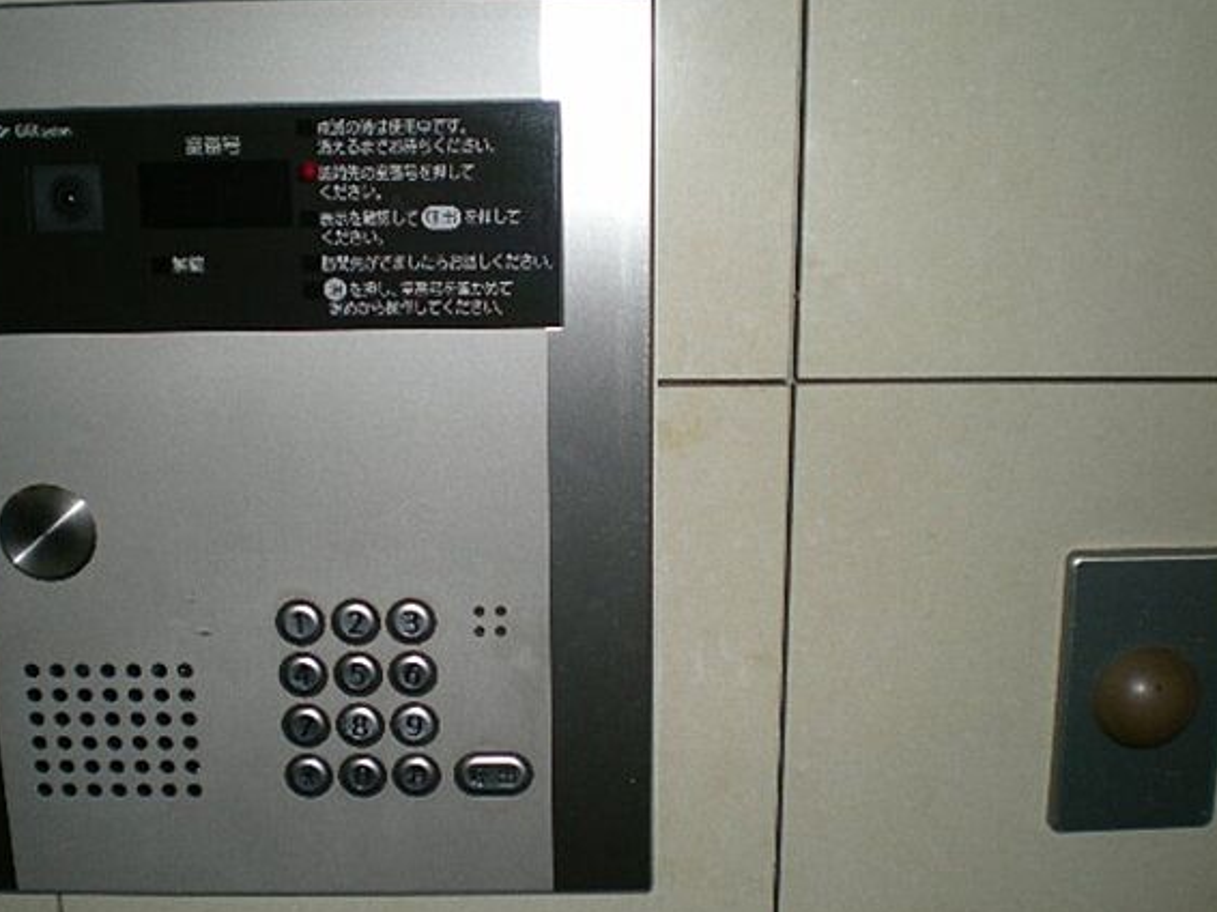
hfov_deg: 43.8
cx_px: 553
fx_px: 1511
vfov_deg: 33.6
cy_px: 458
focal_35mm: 43
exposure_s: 1/60
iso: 50
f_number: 3.1
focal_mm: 6.3
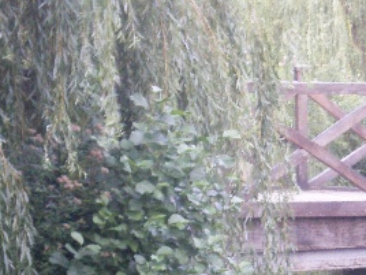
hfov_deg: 9.9
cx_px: 350
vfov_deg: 7.5
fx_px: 2104
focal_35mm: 199
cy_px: 219
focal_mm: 14.3
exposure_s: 1/10
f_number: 5.1
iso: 400
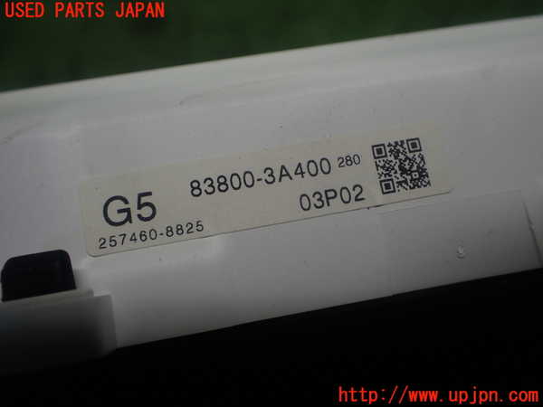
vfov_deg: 46.8
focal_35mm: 30
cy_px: 204
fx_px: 471
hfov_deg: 60.0
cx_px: 272
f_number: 2.3
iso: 125
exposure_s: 1/125
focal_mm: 5.4
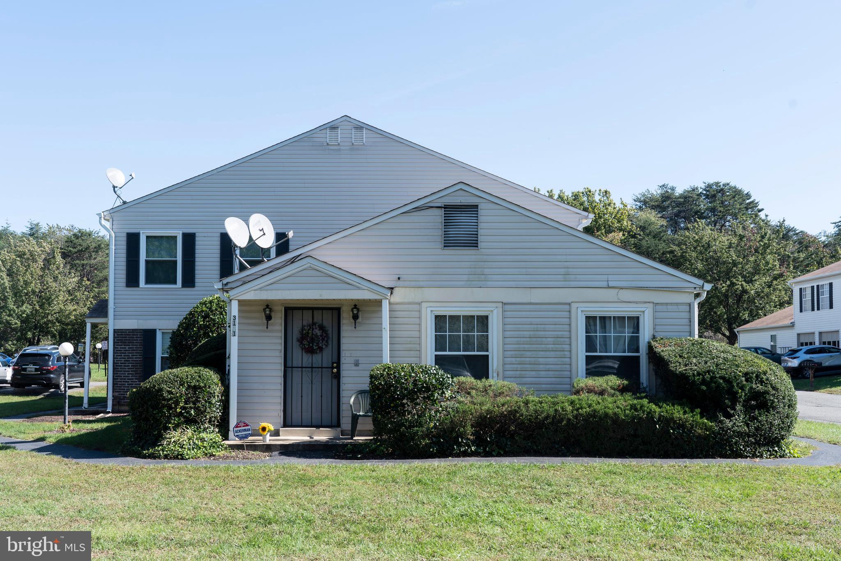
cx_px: 420
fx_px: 864
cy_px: 280
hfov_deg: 51.9
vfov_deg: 35.9
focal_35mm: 37
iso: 100
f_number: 8
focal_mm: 37
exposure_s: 1/160
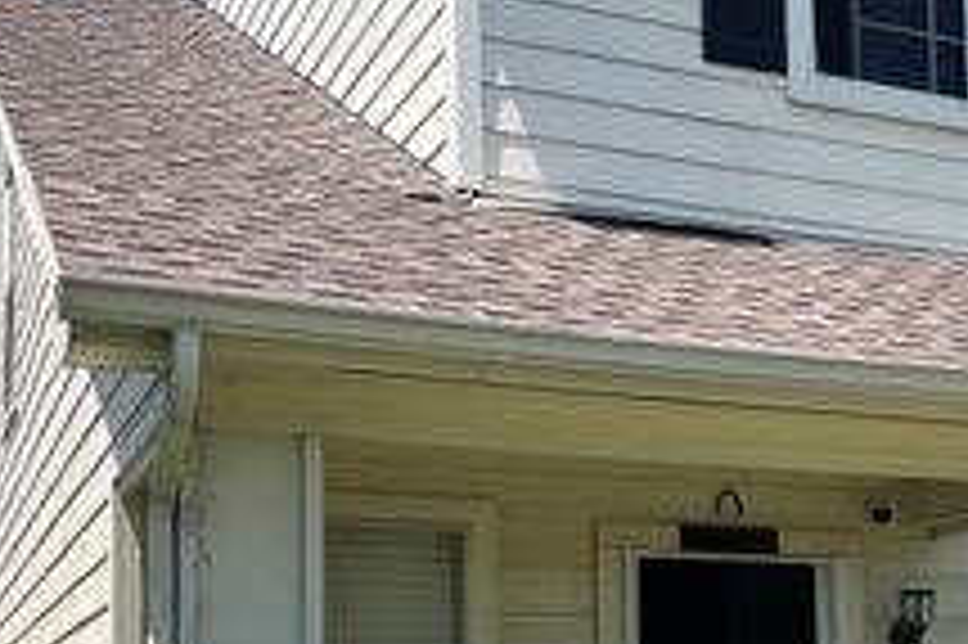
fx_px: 1693
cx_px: 693
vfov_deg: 21.1
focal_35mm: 63
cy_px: 583
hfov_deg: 31.5
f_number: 1.6
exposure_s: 1/2825
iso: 50
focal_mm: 5.1
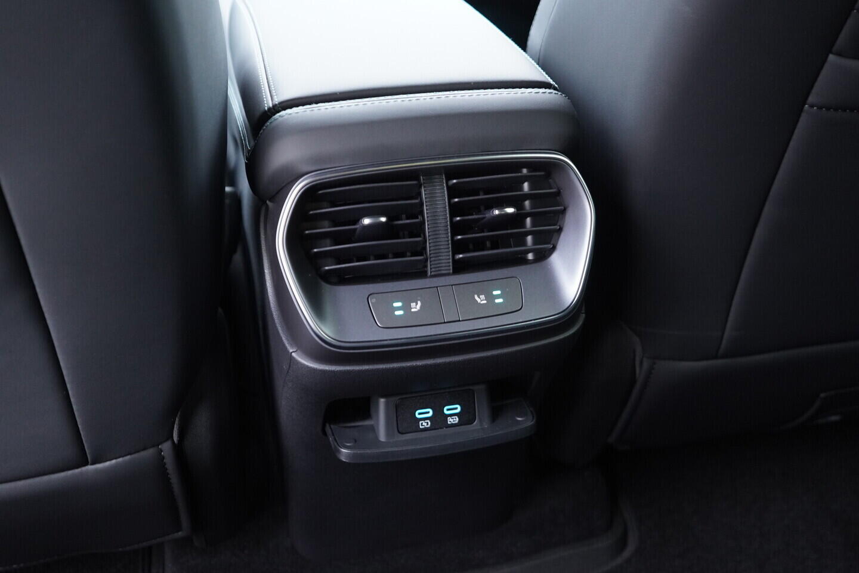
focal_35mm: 36
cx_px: 430
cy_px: 286
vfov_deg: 36.9
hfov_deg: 53.1
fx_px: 859
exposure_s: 1/40
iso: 1250
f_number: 2.8
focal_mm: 24
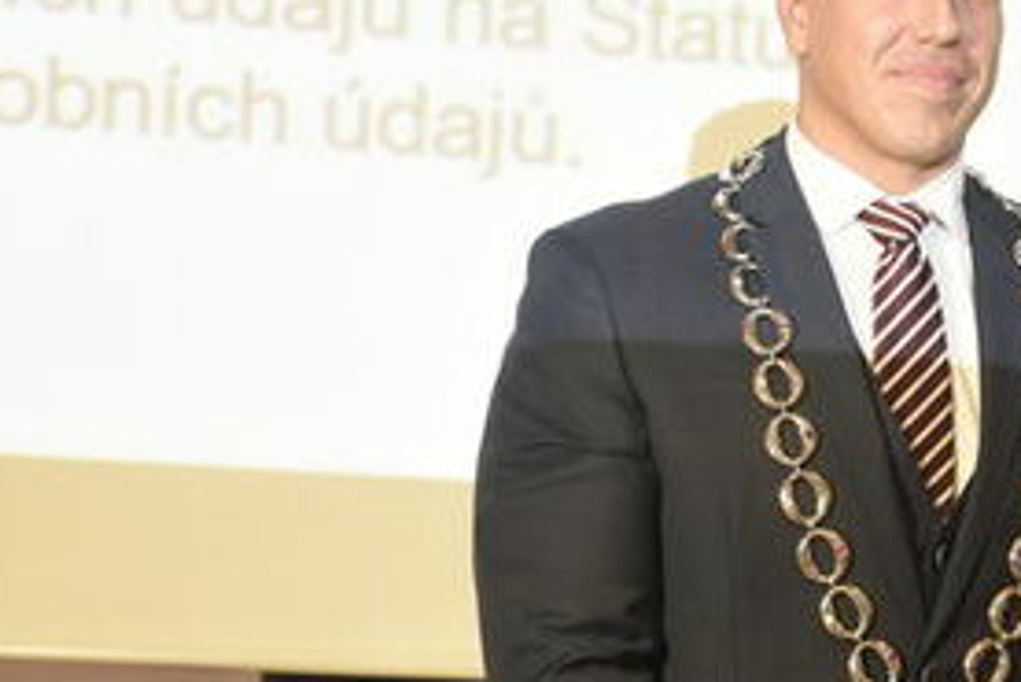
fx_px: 2951
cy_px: 457
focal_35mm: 104
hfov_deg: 19.3
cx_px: 903
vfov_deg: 13.2
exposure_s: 1/125
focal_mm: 48
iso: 2500
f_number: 3.2
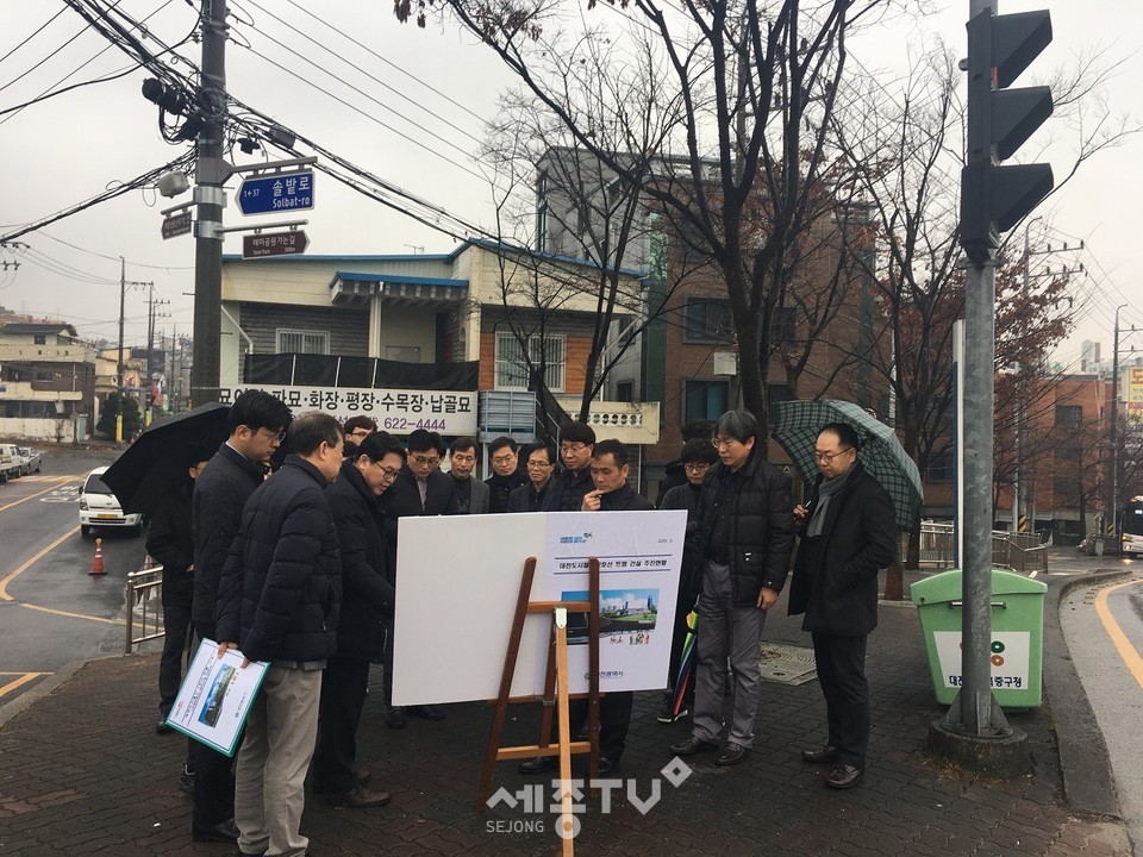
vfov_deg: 48.2
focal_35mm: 29
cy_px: 428
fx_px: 958
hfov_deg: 61.7
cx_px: 572
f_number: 2.2
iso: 25
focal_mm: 4.15
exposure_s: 1/171
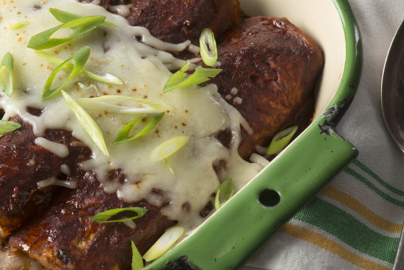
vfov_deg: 7.9
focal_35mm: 174
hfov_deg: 11.8
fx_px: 1953
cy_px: 100
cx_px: 86
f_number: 14
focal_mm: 105
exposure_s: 1/160
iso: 250
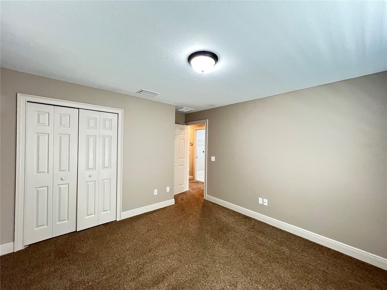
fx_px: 145
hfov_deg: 106.2
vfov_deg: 89.9
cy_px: 145
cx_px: 194
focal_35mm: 13
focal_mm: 1.57
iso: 800
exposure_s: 1/60
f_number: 1.8
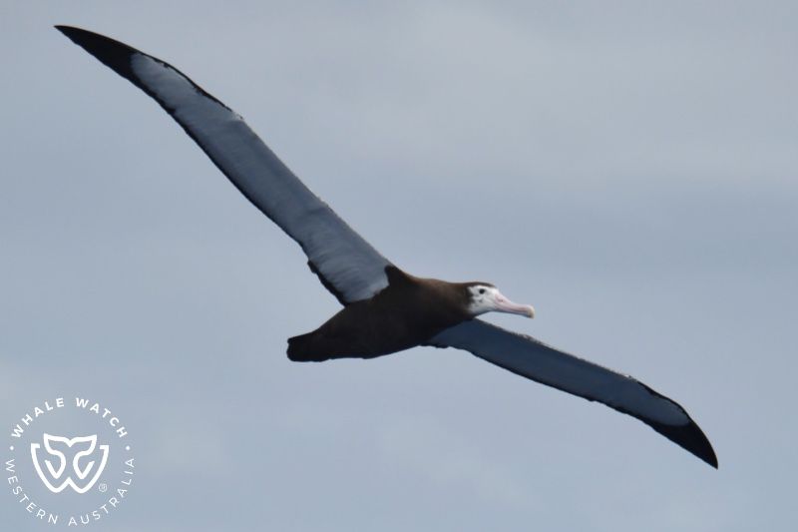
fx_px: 8421
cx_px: 399
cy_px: 266
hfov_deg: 5.4
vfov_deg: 3.6
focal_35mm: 380
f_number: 6
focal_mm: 380
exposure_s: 1/8000
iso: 560
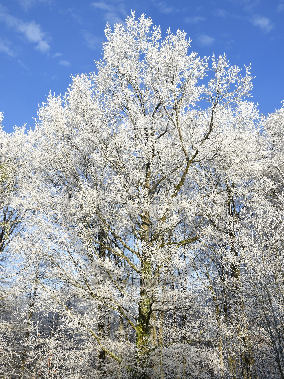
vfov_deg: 42.9
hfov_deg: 32.9
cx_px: 144
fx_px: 481
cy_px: 203
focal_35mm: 44
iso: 200
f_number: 10
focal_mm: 40
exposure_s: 1/250
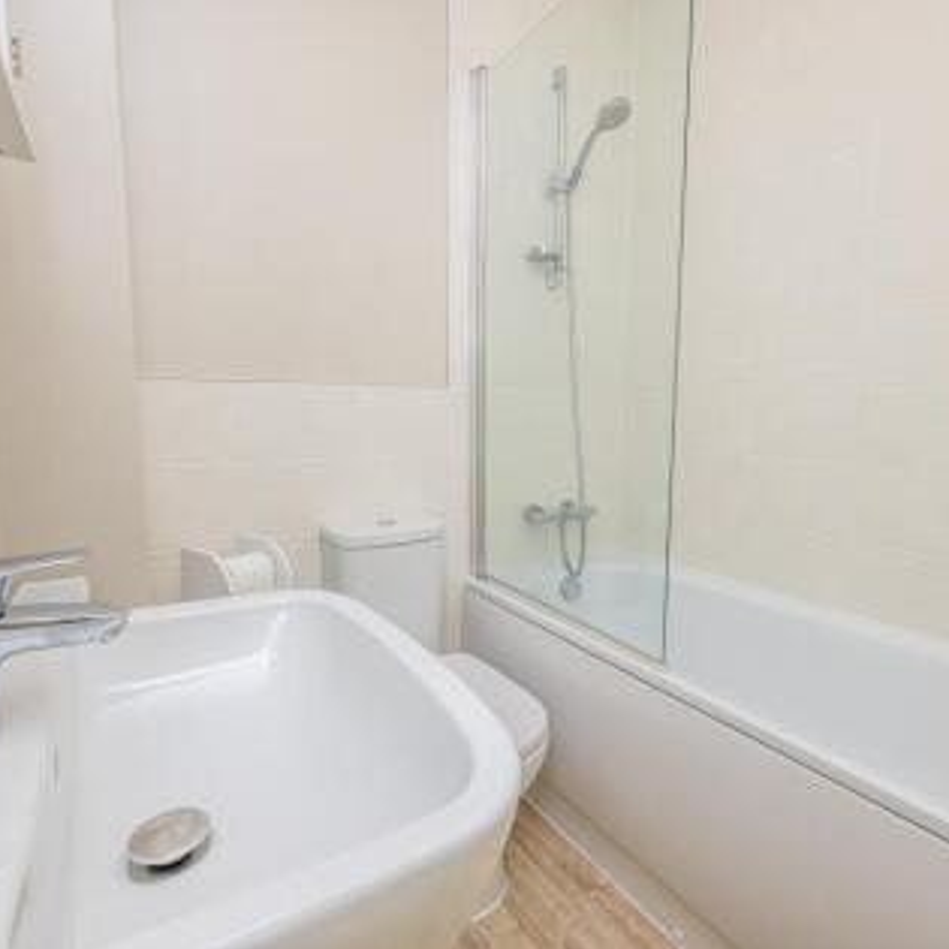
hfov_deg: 80.7
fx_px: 558
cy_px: 474
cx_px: 488
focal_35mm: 18
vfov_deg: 80.7
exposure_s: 1/200
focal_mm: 14
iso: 250
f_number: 7.1
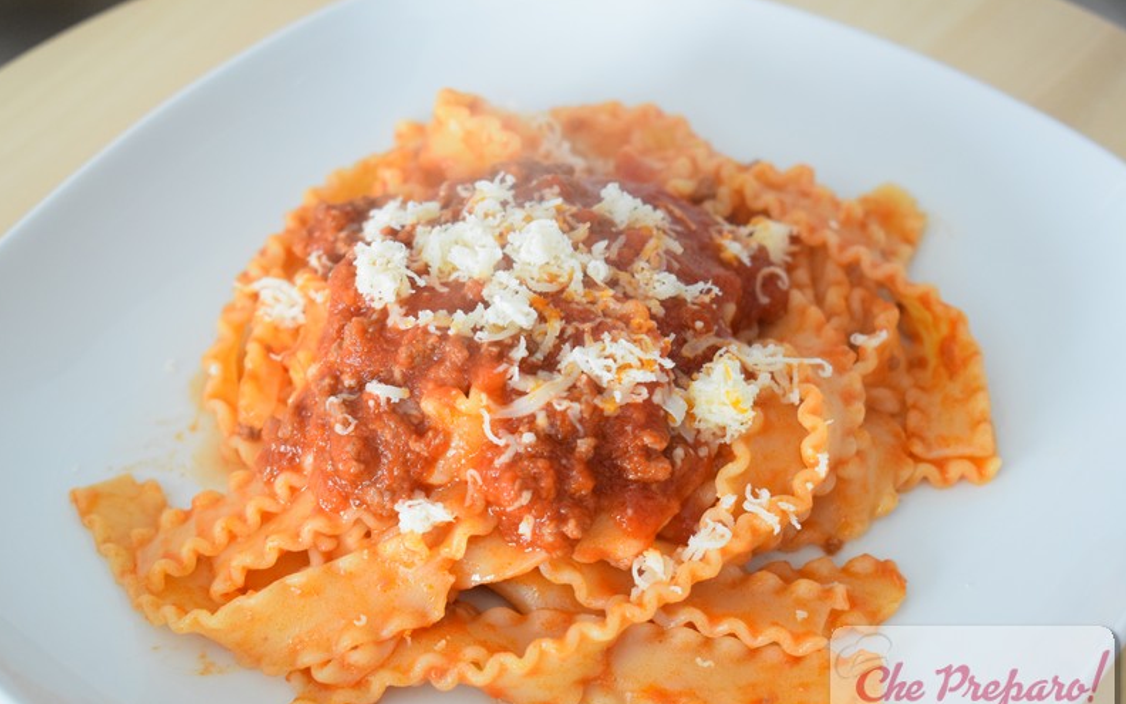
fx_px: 2133
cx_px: 559
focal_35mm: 70
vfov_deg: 18.7
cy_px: 372
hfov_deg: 29.6
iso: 2500
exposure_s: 1/125
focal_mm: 45
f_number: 5
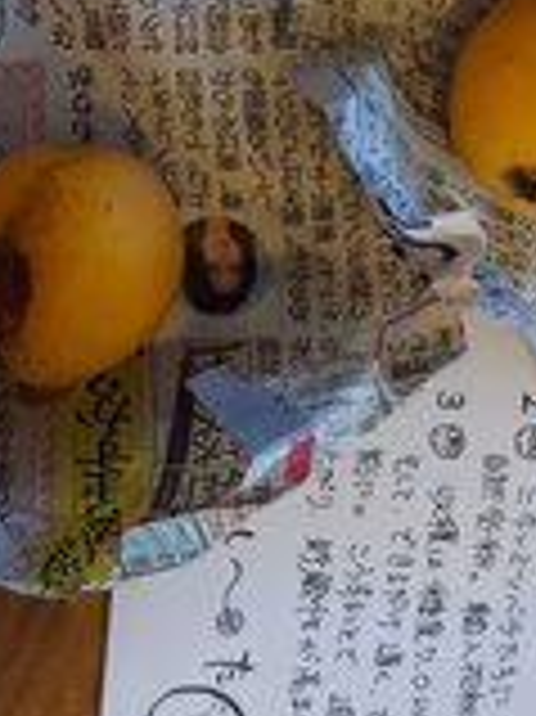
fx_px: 1302
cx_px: 541
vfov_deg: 30.7
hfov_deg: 22.3
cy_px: 392
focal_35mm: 63
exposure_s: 1/50
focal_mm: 4.6
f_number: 2
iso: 125
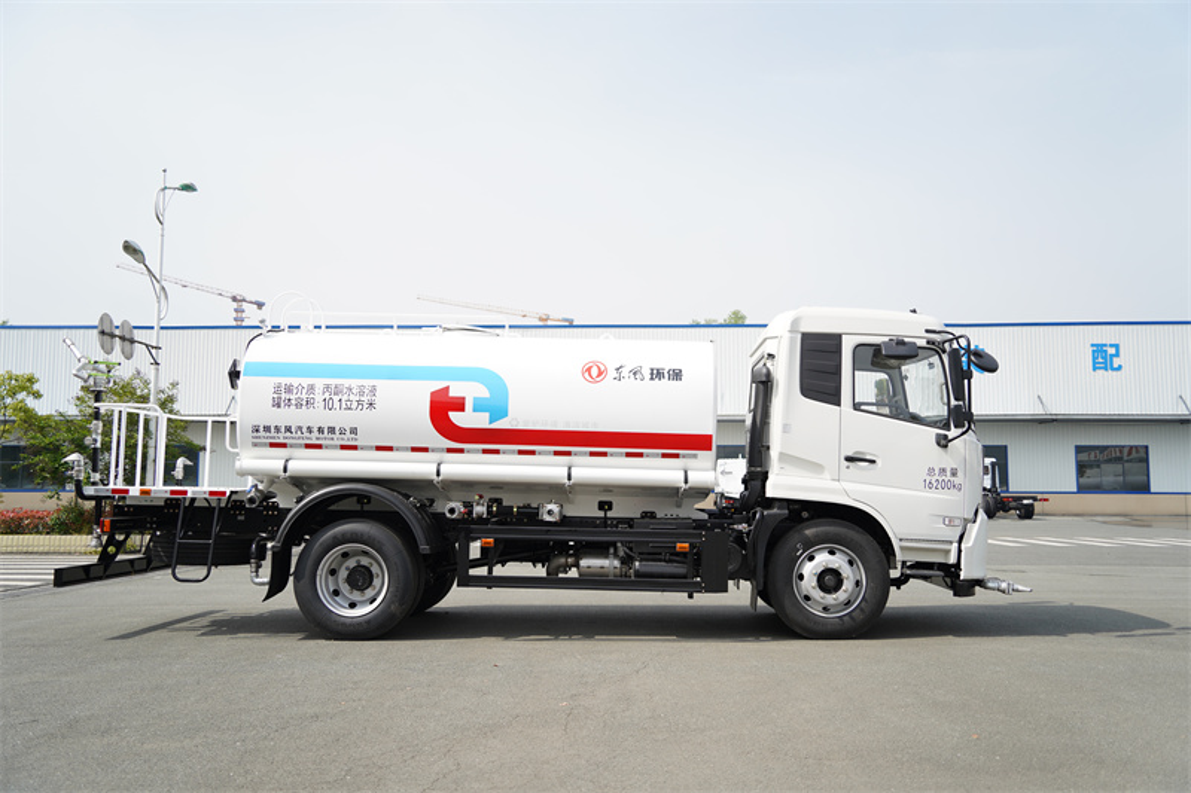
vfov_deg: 38.9
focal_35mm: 34
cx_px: 596
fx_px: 1125
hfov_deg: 55.8
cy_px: 396
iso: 125
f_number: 3.2
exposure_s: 1/1250
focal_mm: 34
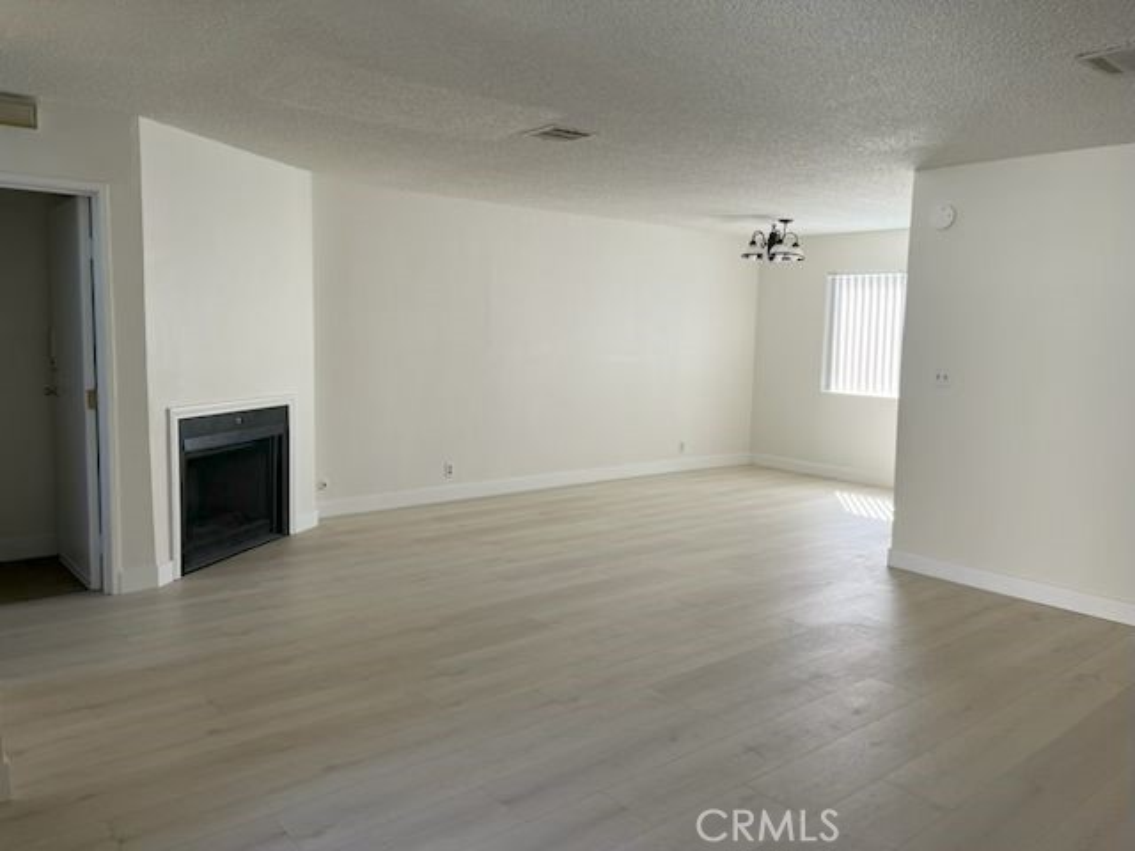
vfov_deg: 53.1
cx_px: 568
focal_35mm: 26
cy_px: 426
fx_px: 852
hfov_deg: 67.3
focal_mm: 5.1
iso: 50
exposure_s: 1/122
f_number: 1.6
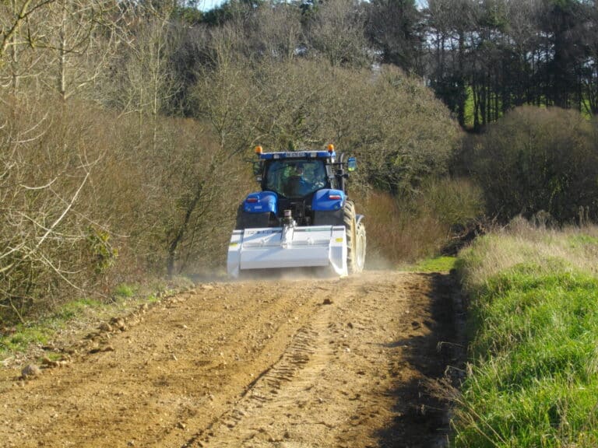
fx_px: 1624
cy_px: 224
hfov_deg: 20.9
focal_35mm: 94
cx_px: 299
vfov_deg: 15.7
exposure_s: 1/320
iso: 100
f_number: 5.2
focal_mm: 17.1
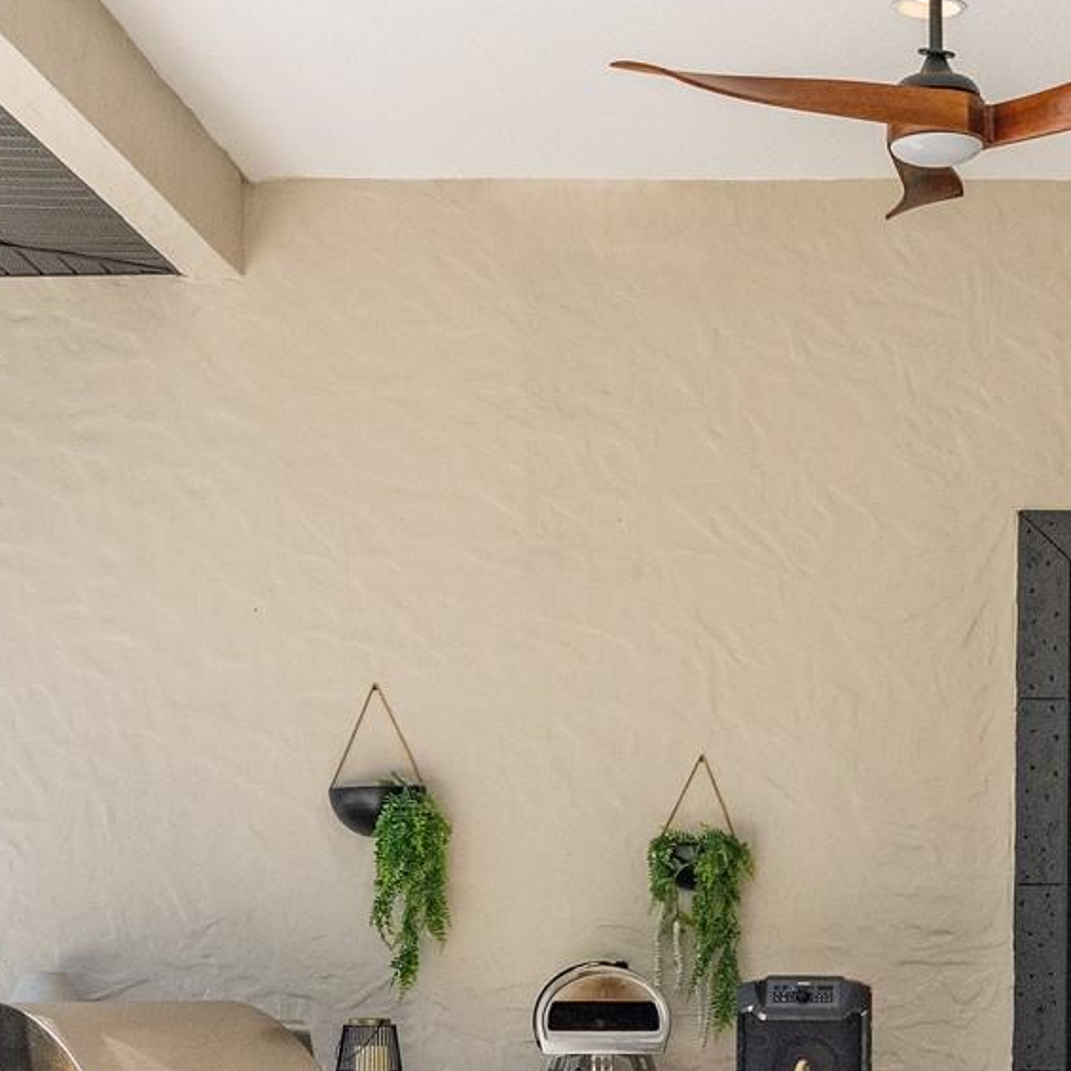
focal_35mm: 80
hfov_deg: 21.4
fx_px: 2800
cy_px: 927
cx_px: 827
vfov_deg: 21.3
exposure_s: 1/1600
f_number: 5
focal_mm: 16
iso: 1600
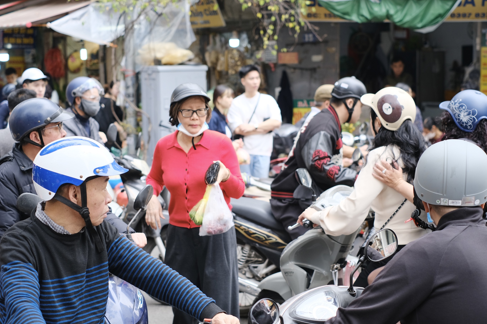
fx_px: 852
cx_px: 243
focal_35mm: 63
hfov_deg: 31.9
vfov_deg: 21.5
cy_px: 192
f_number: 2.5
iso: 320
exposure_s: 1/300
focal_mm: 35
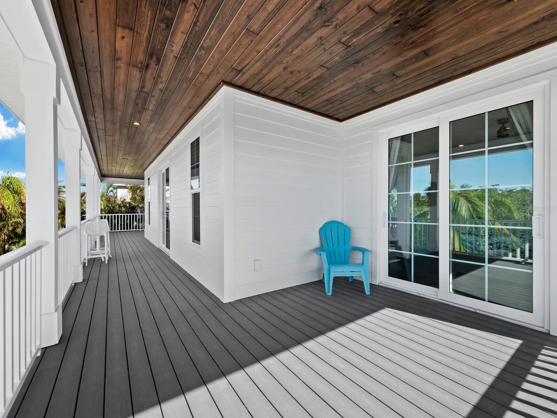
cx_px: 278
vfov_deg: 85.7
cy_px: 209
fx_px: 225
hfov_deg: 102.1
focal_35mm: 14
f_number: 11
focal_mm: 7
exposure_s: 1/40
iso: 400
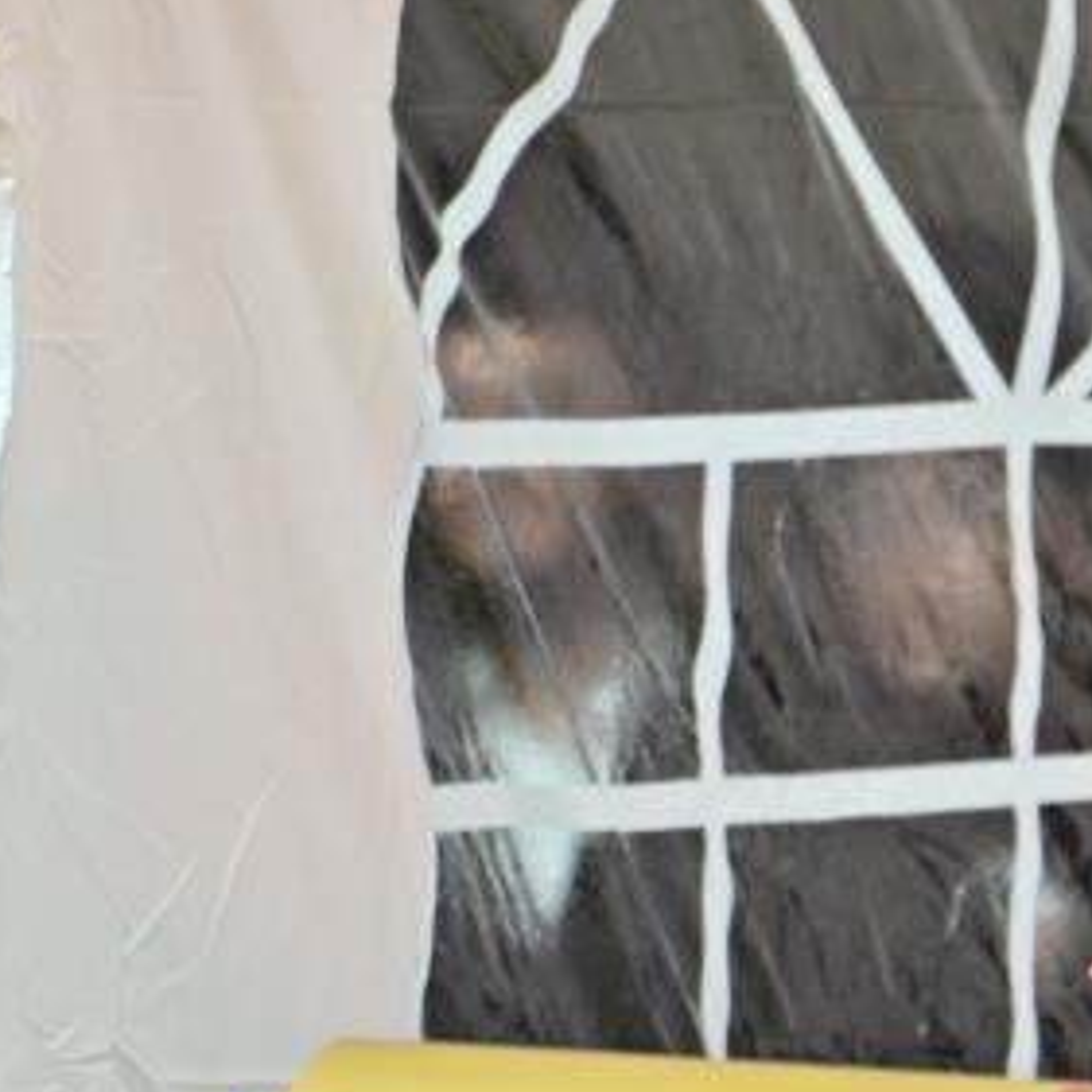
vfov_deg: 1.9
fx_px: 33192
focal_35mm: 930
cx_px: 1970
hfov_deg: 1.9
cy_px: 1038
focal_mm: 200
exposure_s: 1/200
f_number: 2.8
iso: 500
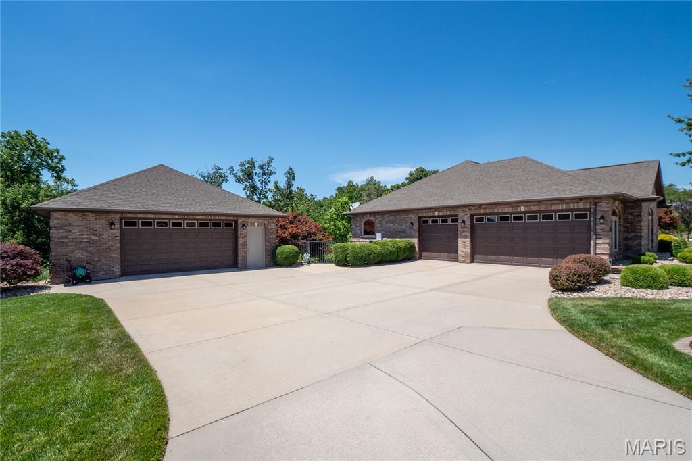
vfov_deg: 73.7
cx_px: 346
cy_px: 230
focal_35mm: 16
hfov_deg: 96.8
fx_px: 307
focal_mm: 8
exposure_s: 1/800
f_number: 8
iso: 400
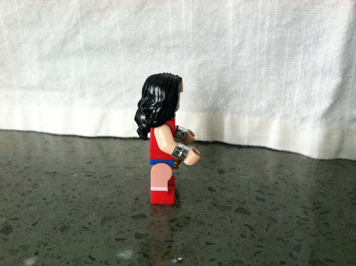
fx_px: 359
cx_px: 178
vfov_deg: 40.6
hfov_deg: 52.7
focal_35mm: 35
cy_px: 133
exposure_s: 1/17
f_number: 2.8
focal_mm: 3.85
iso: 250
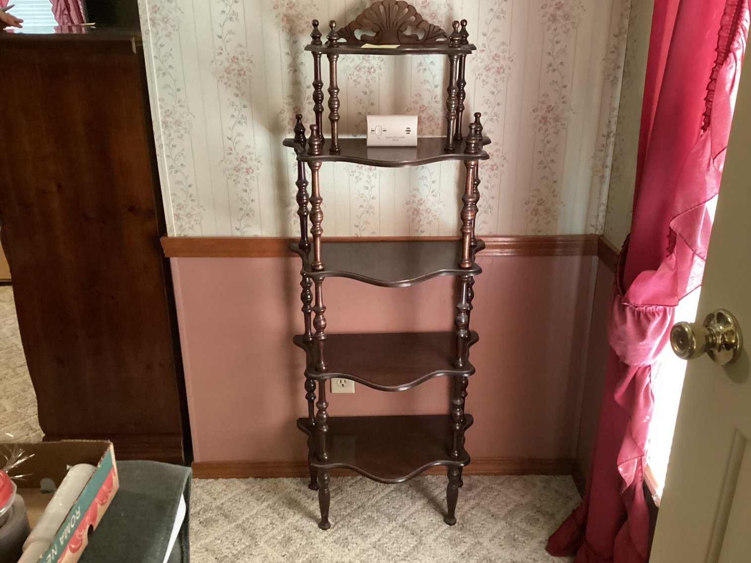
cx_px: 376
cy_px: 282
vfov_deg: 45.4
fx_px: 673
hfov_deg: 58.3
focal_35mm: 31
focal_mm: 3.3
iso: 640
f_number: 2.4
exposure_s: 1/24
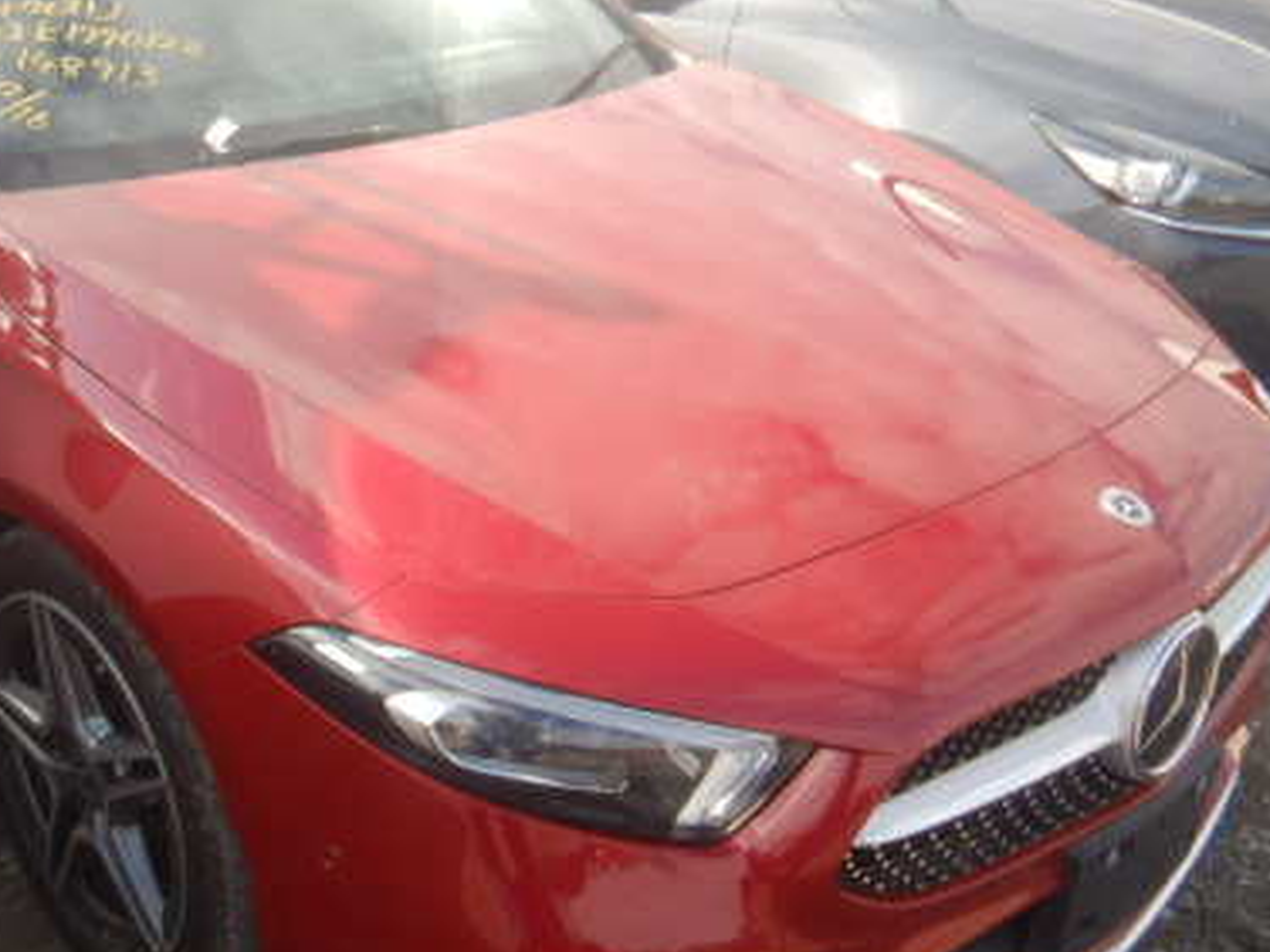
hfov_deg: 44.3
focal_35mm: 41
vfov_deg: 35.1
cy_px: 478
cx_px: 325
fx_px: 1504
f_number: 2.8
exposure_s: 1/160
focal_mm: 4.3
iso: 125
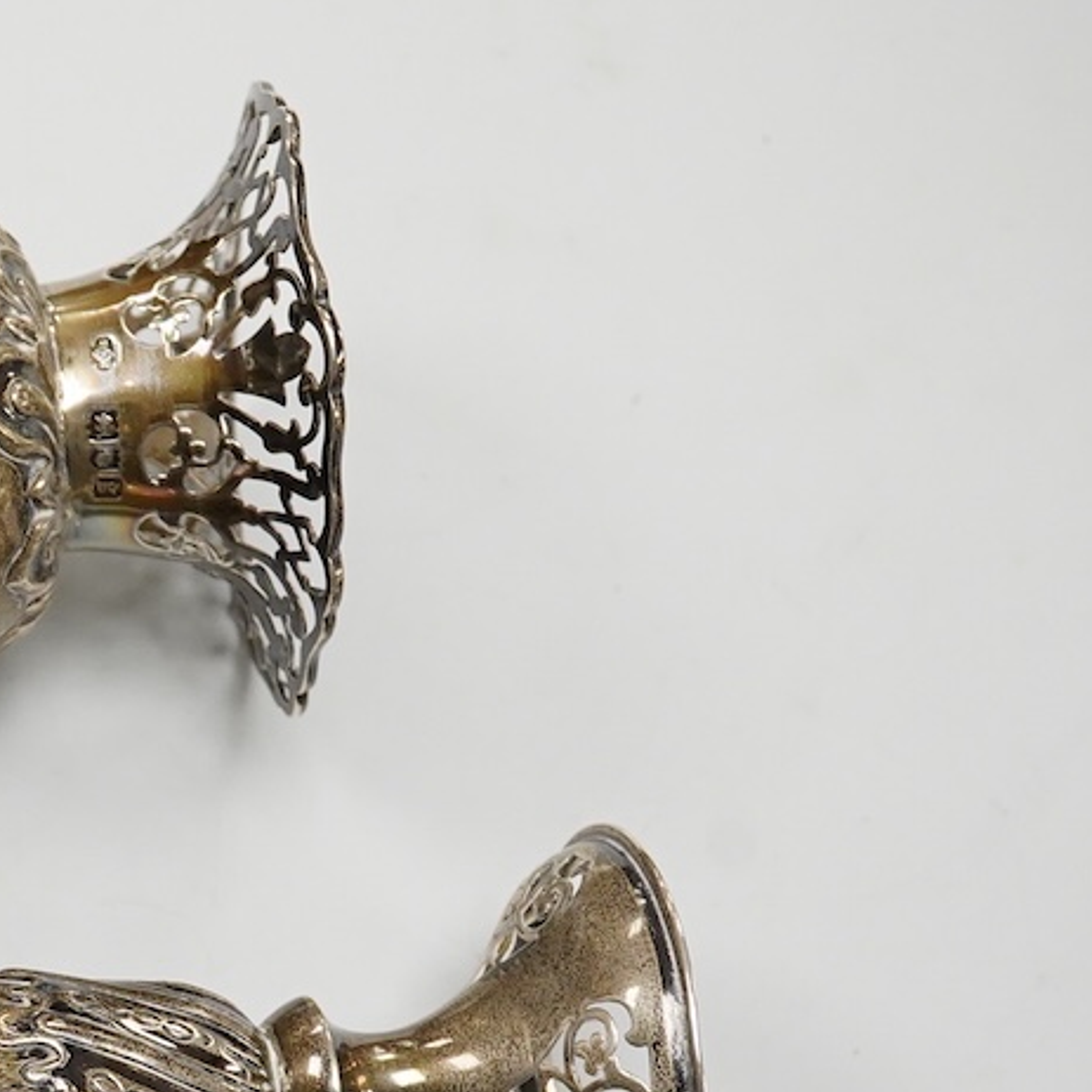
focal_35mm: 93
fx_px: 3319
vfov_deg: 18.6
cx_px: -213
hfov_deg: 17.8
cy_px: 825
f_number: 10
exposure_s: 1/250
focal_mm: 30
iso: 2500
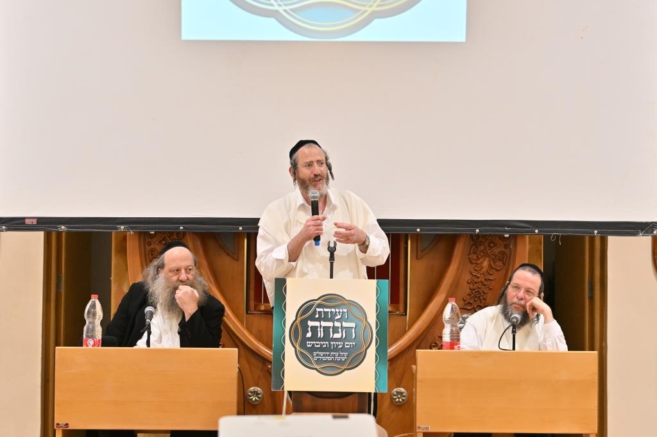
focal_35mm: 117
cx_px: 328
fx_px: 2134
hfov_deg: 17.5
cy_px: 218
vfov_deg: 11.7
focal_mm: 78
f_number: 2.8
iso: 640
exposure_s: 1/200
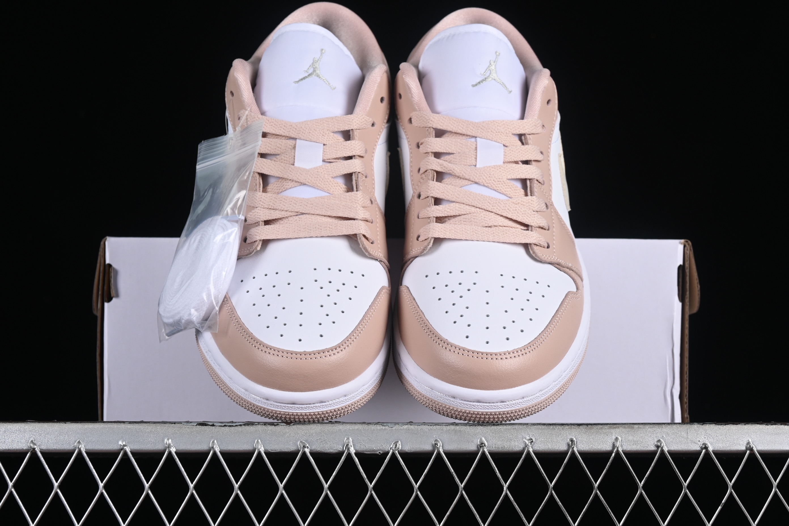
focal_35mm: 75
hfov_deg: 27.0
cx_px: 394
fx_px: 1644
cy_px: 263
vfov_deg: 18.2
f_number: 8
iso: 160
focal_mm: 50
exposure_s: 1/80
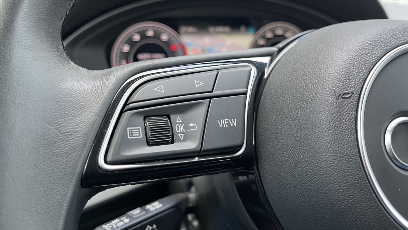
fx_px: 303
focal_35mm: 28
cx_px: 208
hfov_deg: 67.9
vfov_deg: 41.0
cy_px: 78
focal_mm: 5.1
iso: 160
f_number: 1.6
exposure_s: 1/60
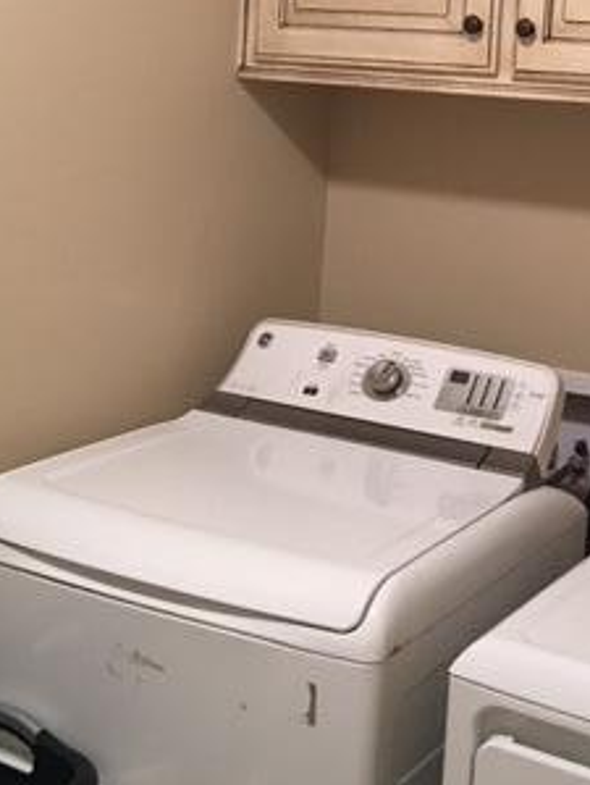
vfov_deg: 30.8
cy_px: 223
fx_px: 1406
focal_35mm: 62
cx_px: 435
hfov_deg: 23.5
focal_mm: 4.15
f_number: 2.2
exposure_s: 1/15
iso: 100
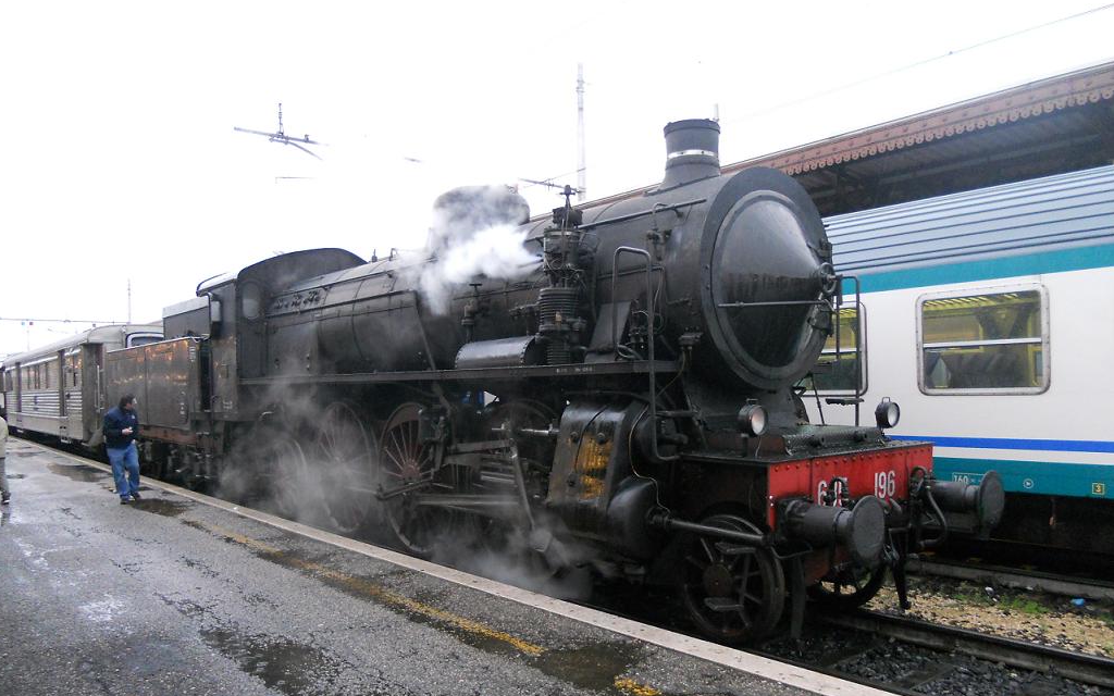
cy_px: 392
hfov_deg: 64.6
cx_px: 551
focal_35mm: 29
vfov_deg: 43.1
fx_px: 880
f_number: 3.2
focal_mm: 4.9
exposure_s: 1/30
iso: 400
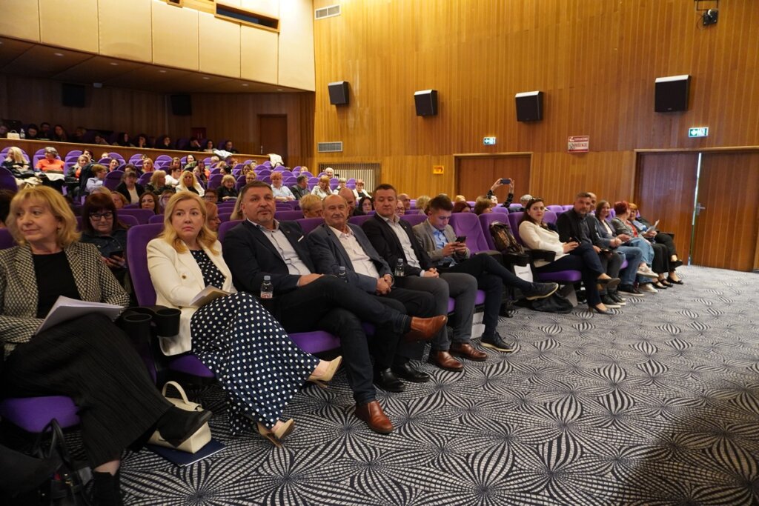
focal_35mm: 24
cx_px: 380
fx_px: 506
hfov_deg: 73.7
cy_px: 253
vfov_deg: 53.1
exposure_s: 1/25
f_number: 3.5
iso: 1250
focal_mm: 16
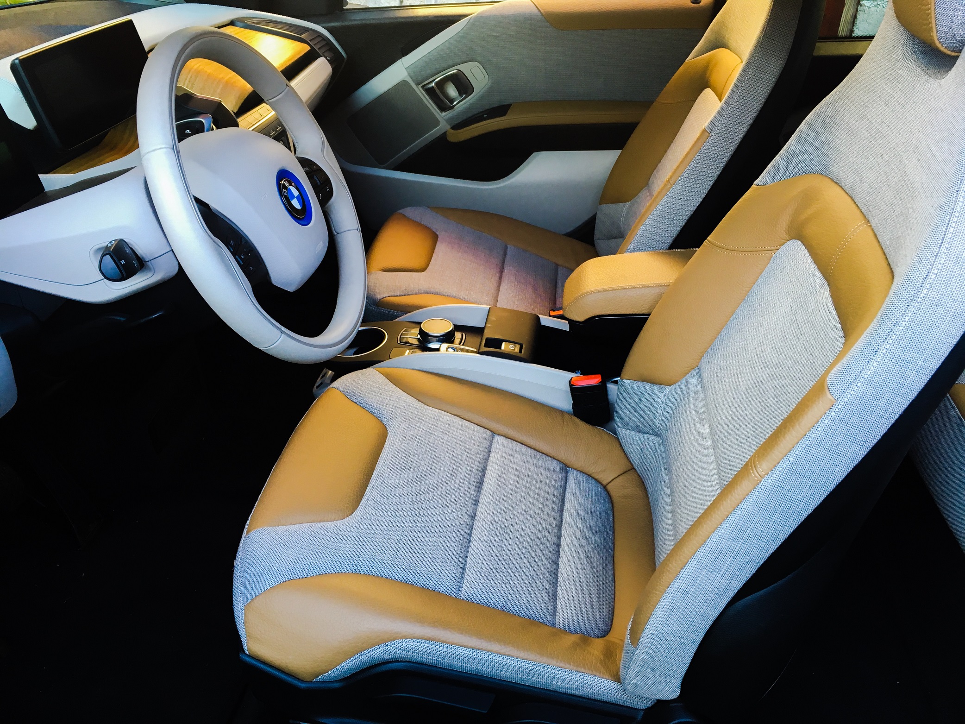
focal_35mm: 29
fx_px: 808
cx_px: 482
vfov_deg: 48.2
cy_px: 362
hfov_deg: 61.7
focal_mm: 4.15
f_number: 2.2
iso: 32
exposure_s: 1/33
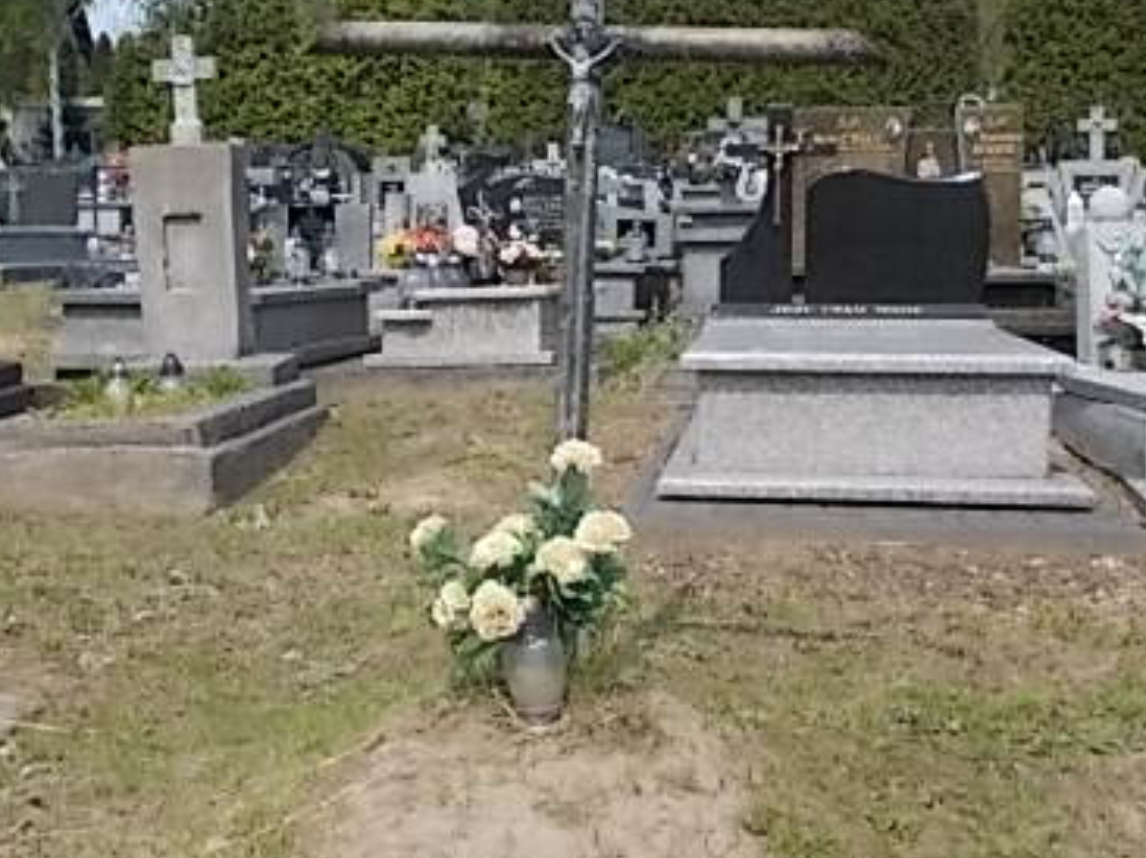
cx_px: 517
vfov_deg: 29.6
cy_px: 404
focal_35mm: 49
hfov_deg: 38.9
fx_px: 1621
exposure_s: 1/250
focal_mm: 4
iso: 80
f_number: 5.4
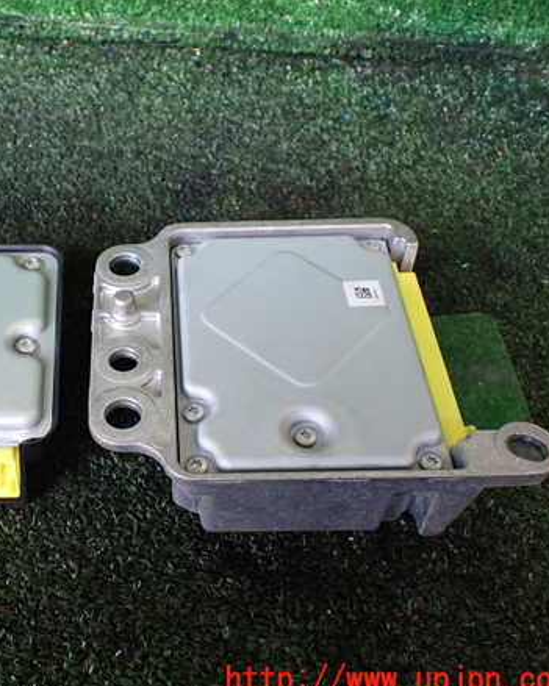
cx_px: 109
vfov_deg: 45.8
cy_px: 348
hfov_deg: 36.1
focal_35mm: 40
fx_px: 813
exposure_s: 1/125
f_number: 2.3
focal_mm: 5.4
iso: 500
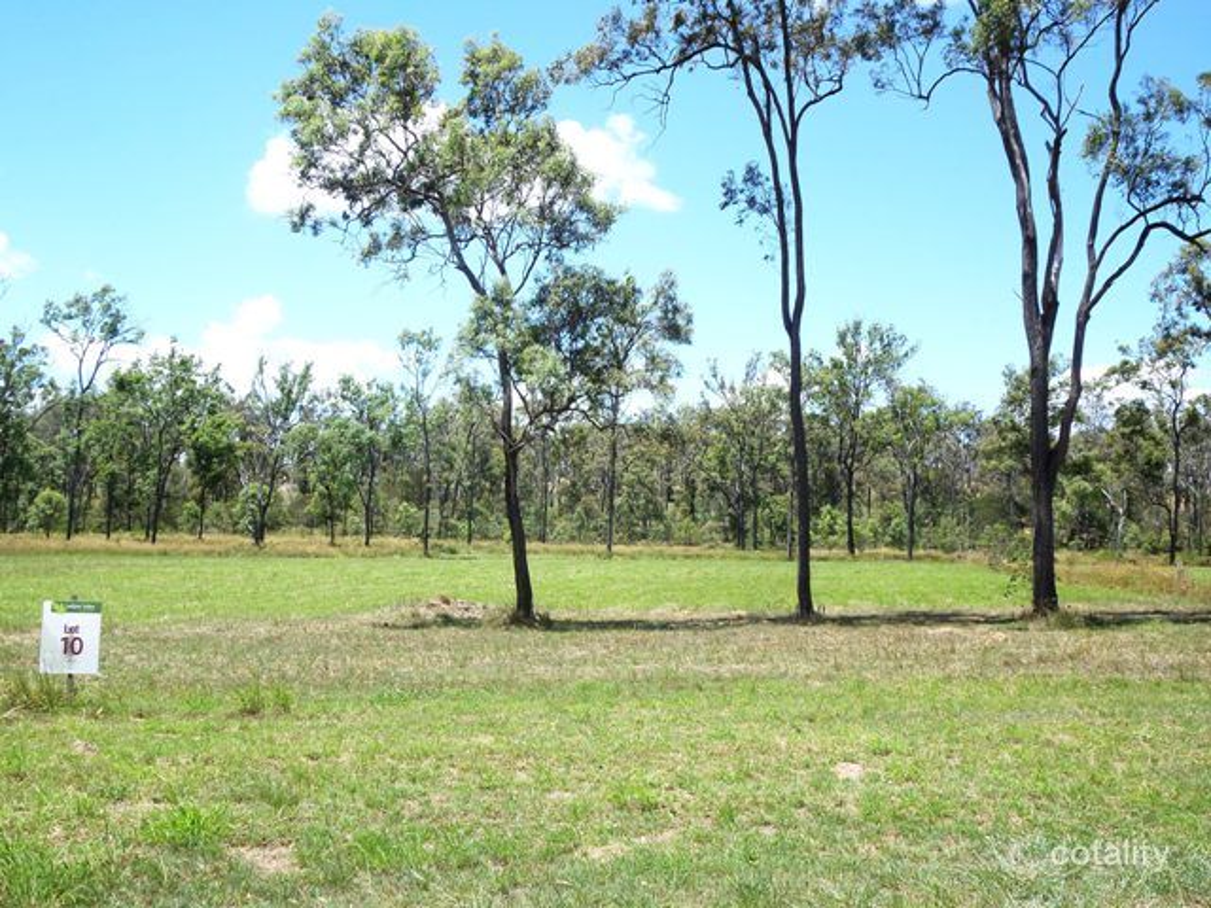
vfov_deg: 38.7
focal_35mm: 37
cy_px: 454
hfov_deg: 50.1
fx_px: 1294
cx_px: 606
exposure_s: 1/1000
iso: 80
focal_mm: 6.7
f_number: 3.7
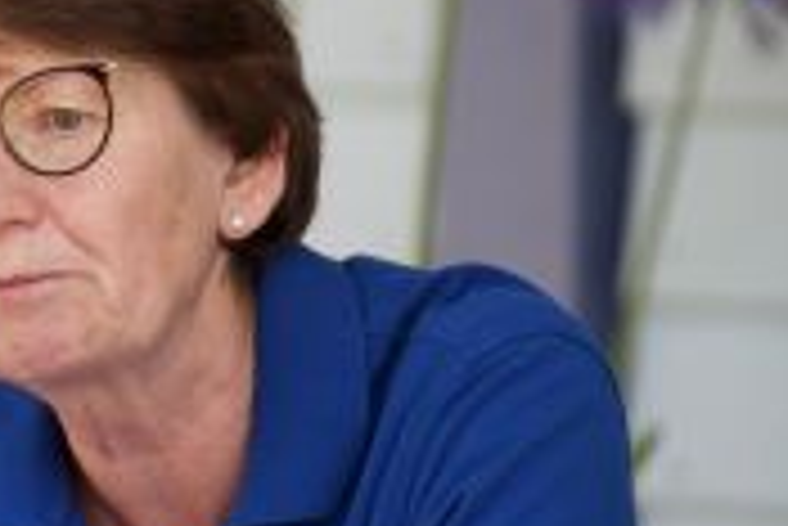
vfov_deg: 2.5
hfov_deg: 3.7
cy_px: 333
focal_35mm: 558
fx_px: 12224
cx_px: -221
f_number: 2.8
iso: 500
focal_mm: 163
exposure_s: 1/1250
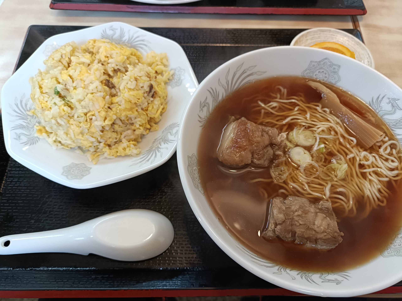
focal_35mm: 25
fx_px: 290
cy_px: 150
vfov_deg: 54.9
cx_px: 201
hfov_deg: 69.4
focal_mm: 4.7
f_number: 1.7
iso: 640
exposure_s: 1/50
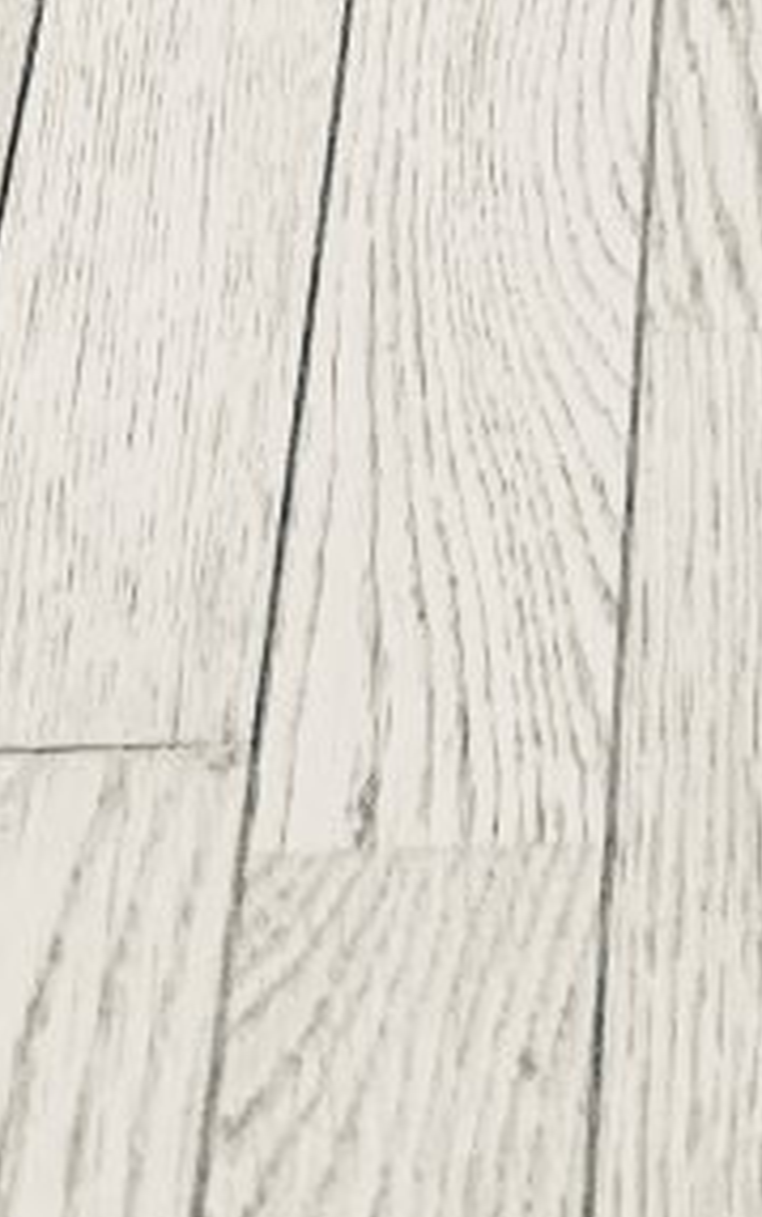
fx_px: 5112
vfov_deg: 10.6
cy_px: -2119
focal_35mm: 154
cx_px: 1009
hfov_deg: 8.4
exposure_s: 1/77
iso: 100
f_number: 1.8
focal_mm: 4.25
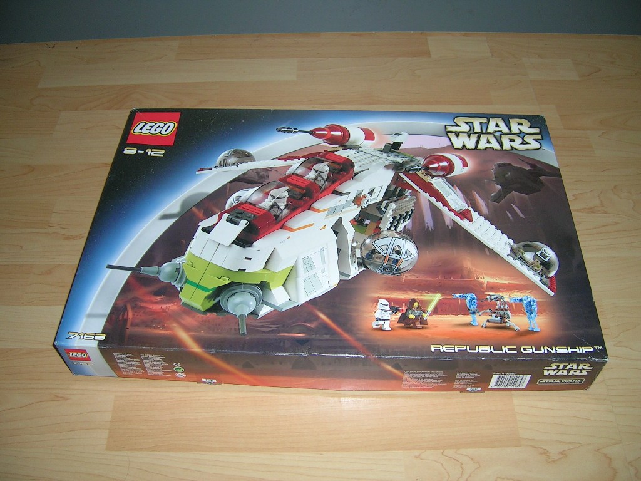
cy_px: 240
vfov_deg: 40.7
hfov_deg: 52.6
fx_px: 648
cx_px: 320
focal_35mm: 35
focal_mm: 5.4
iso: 50
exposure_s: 1/60.1
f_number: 2.8
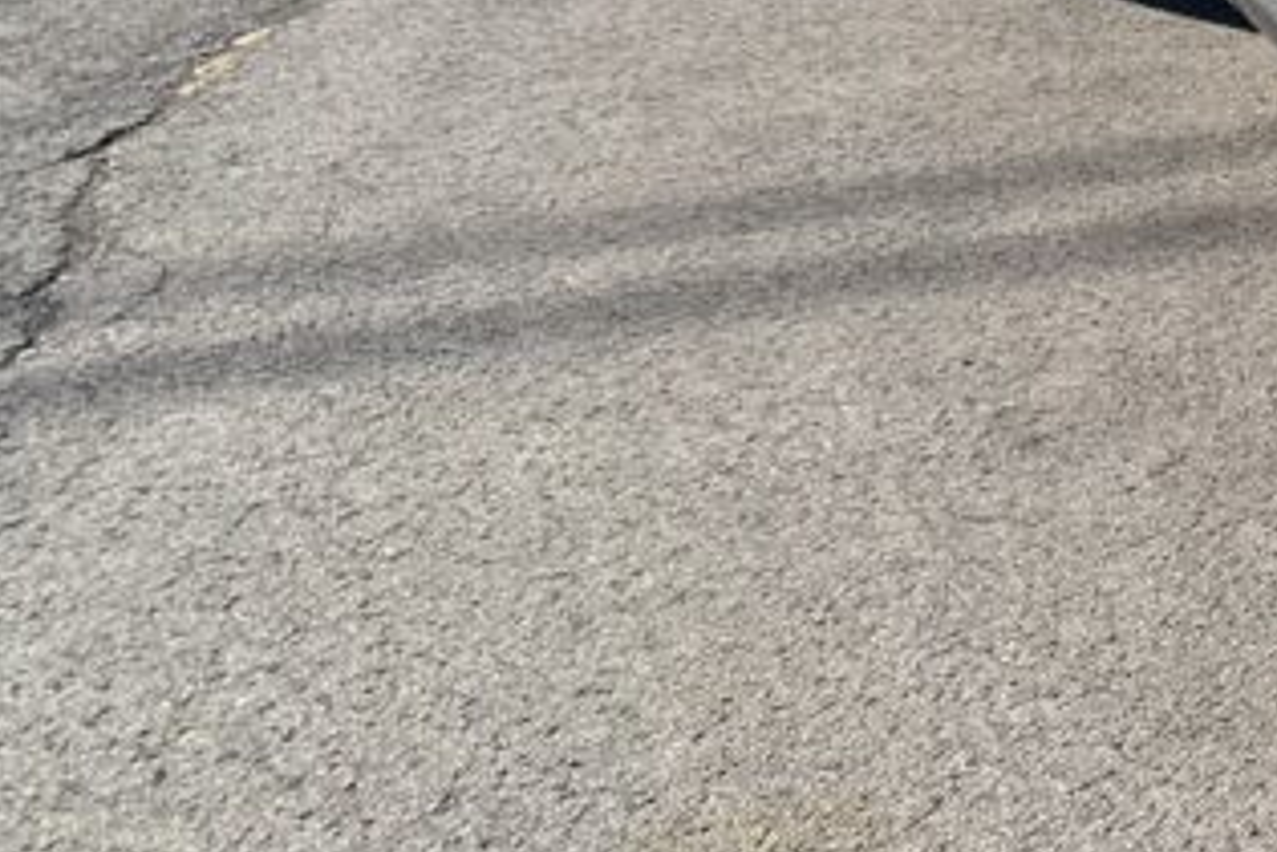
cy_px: -227
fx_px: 3121
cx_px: 2039
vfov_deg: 14.9
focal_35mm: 88
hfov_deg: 19.4
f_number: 1.5
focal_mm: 5.7
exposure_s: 1/2762
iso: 50
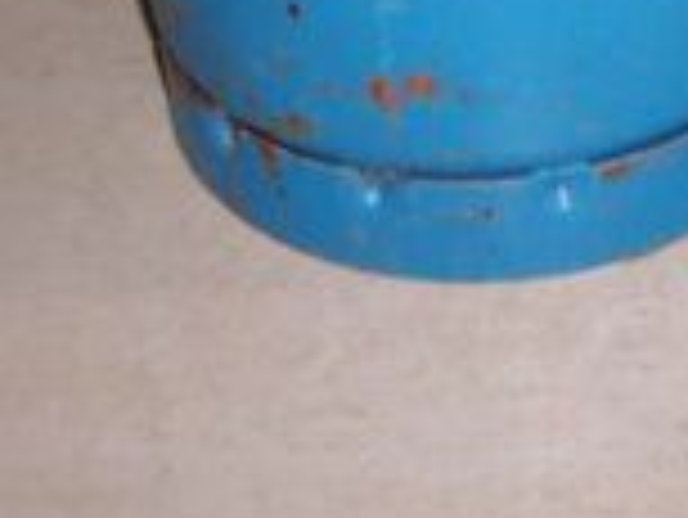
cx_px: 863
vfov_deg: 12.6
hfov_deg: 16.2
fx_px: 2307
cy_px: -50
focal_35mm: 116
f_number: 2.8
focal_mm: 5.6
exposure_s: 1/60
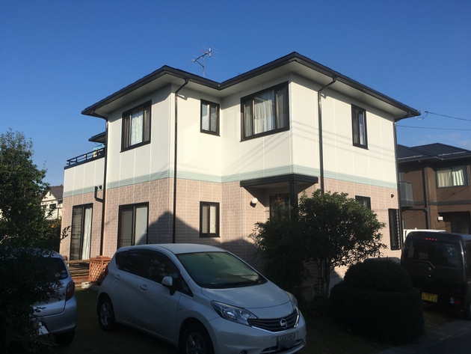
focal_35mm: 29
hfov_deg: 61.6
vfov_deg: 48.3
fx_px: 395
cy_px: 177
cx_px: 236
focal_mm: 4.15
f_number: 2.2
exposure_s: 1/2564
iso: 25
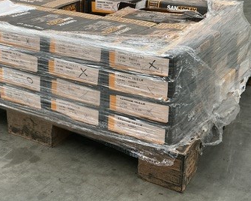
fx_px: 401
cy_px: 88
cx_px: 93
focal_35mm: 54
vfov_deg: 28.1
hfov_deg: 34.5
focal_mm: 3
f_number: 1.8
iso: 50
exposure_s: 1/120
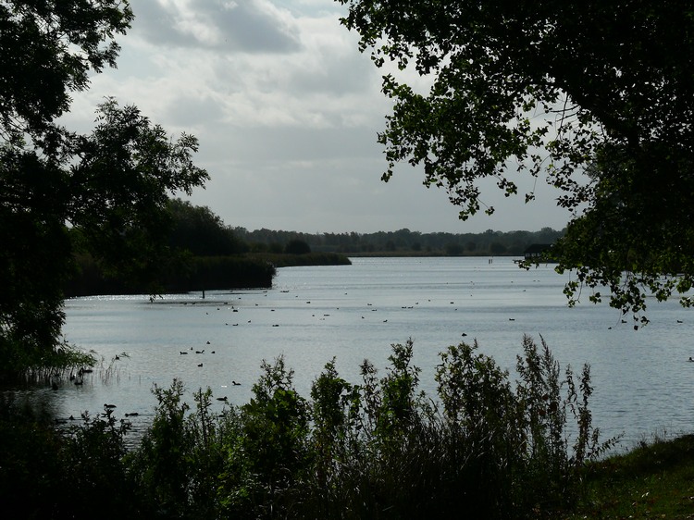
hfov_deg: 15.3
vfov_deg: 11.5
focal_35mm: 129
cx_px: 347
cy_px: 260
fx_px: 2585
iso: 100
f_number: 5.6
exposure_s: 1/500
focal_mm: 27.2
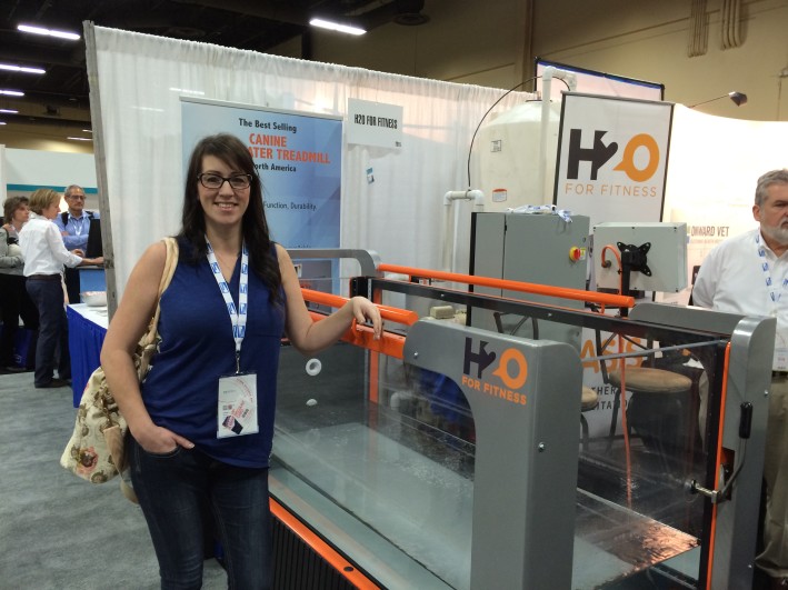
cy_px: 295
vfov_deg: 46.8
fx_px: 683
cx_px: 394
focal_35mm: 30
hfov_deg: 60.0
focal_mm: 4.12
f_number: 2.2
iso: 125
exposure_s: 1/30
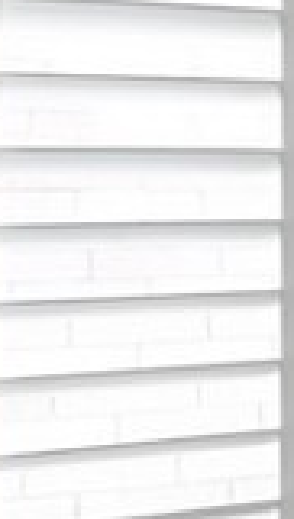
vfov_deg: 21.3
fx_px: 1381
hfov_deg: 7.9
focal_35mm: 100
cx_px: 1166
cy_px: 208
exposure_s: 1/4
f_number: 8
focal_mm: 10
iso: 400
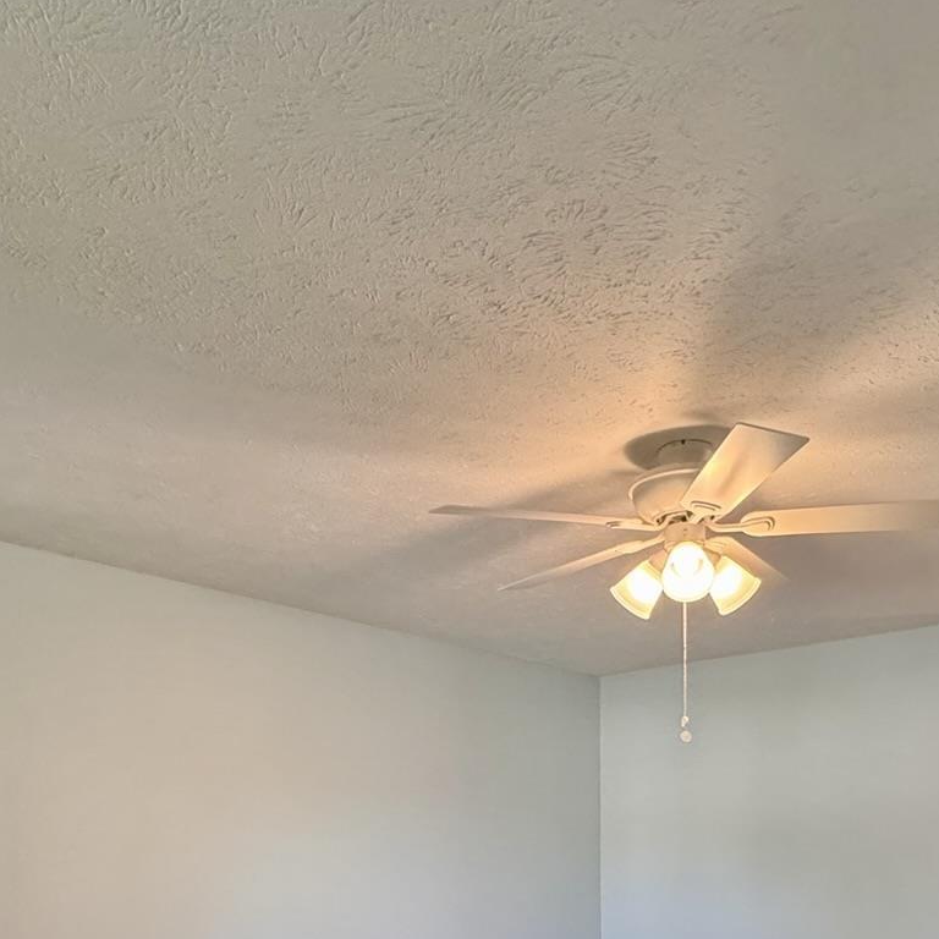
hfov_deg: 49.7
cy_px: 853
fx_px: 1013
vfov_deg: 44.9
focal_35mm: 33
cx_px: 449
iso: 320
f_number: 2.2
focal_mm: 2.22
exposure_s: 1/120
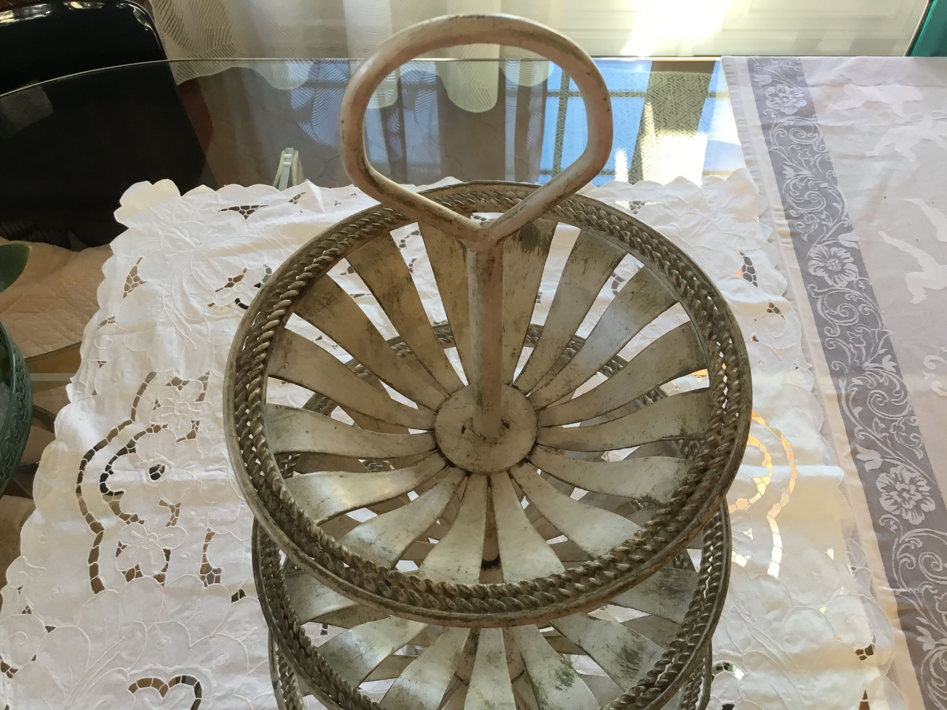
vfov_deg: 45.4
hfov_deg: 58.4
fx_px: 848
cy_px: 355
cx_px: 474
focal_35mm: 31
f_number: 2.4
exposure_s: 1/33
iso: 32
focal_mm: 3.3
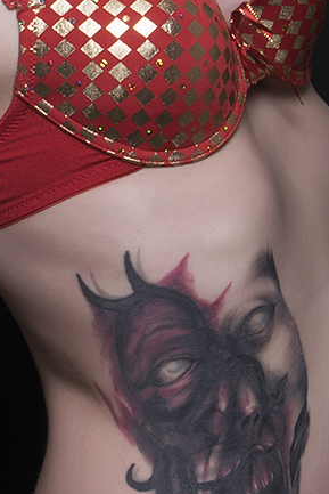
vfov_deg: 6.8
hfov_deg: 4.5
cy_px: 225
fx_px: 4175
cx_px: 70
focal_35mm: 305
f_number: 14
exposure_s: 1/200
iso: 100
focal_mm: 55
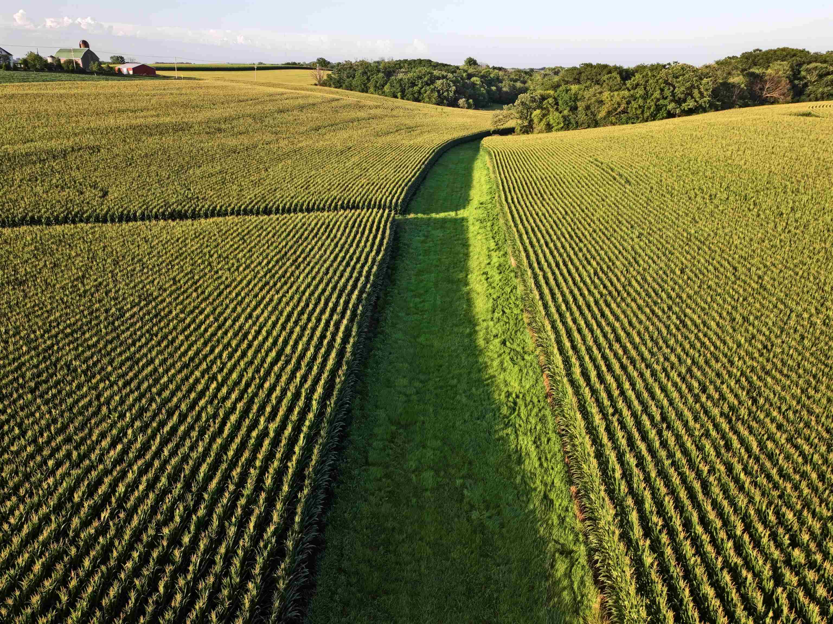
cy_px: 312
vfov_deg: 56.8
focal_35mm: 24
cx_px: 416
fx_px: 577
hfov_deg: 71.6
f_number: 2.8
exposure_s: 1/15
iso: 250
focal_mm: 12.29
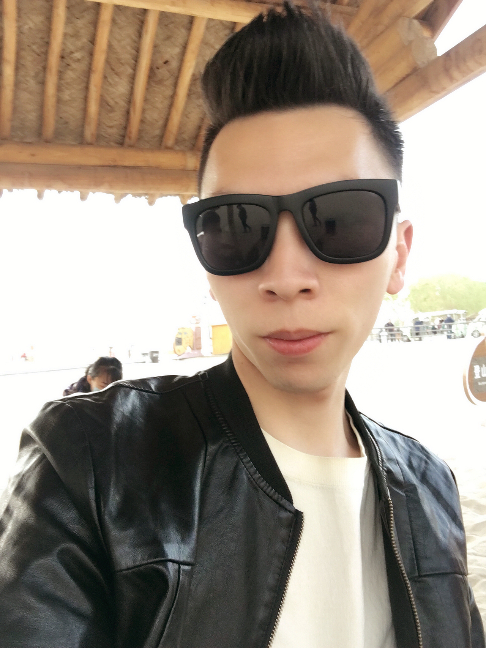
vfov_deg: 58.4
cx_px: 243
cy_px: 324
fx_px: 580
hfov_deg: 45.4
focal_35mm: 31
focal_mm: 2.65
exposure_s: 1/20
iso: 32
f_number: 2.2
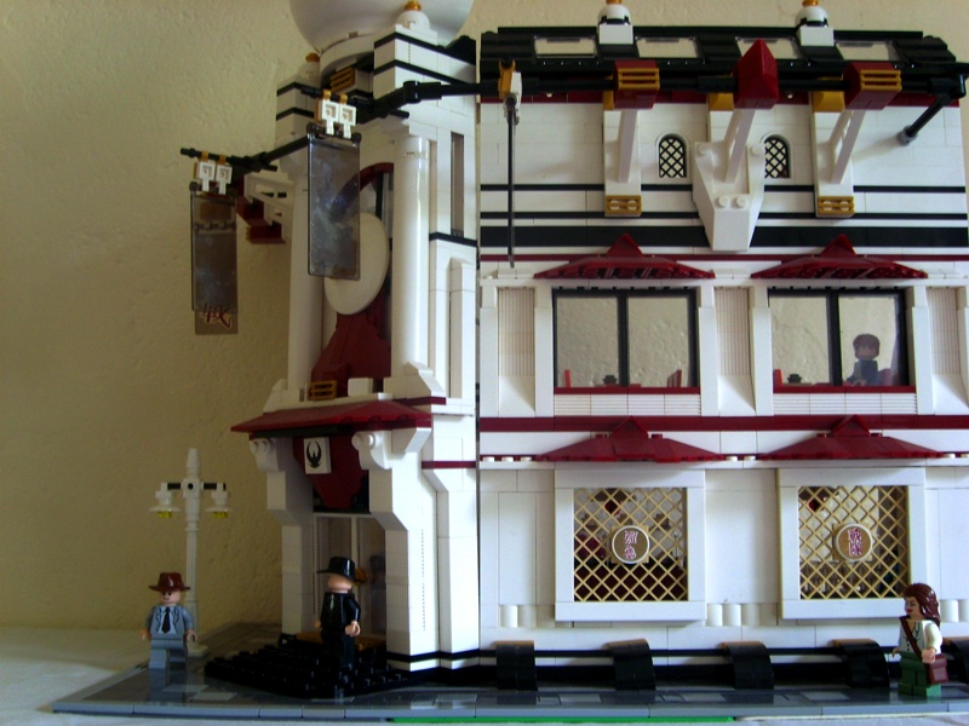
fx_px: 980
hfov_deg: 52.6
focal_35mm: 35
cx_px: 484
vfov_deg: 40.7
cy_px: 363
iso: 50
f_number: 2.8
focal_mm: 5.8
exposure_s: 1/15
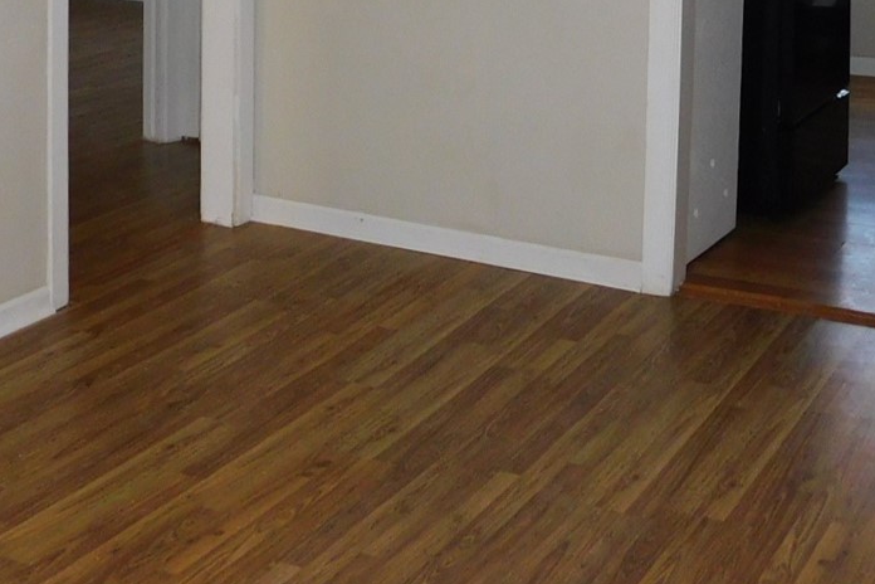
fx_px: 1604
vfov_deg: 19.3
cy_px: -133
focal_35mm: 66
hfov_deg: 30.5
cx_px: 480
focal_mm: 4
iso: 200
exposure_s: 1/30
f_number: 3
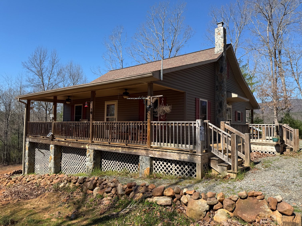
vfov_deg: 56.8
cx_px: 151
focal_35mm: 24
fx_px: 209
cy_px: 113
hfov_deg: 71.6
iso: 80
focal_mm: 6.76
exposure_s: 1/2907
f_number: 1.78
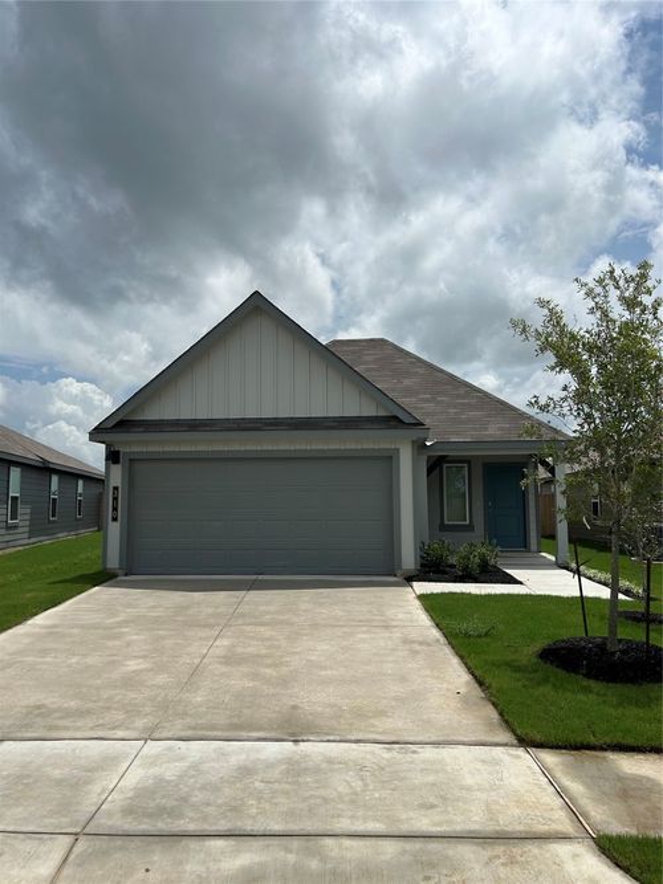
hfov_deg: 53.0
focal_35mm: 26
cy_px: 442
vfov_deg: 67.3
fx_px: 664
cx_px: 332
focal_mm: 5.7
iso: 50
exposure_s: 1/12658
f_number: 1.5
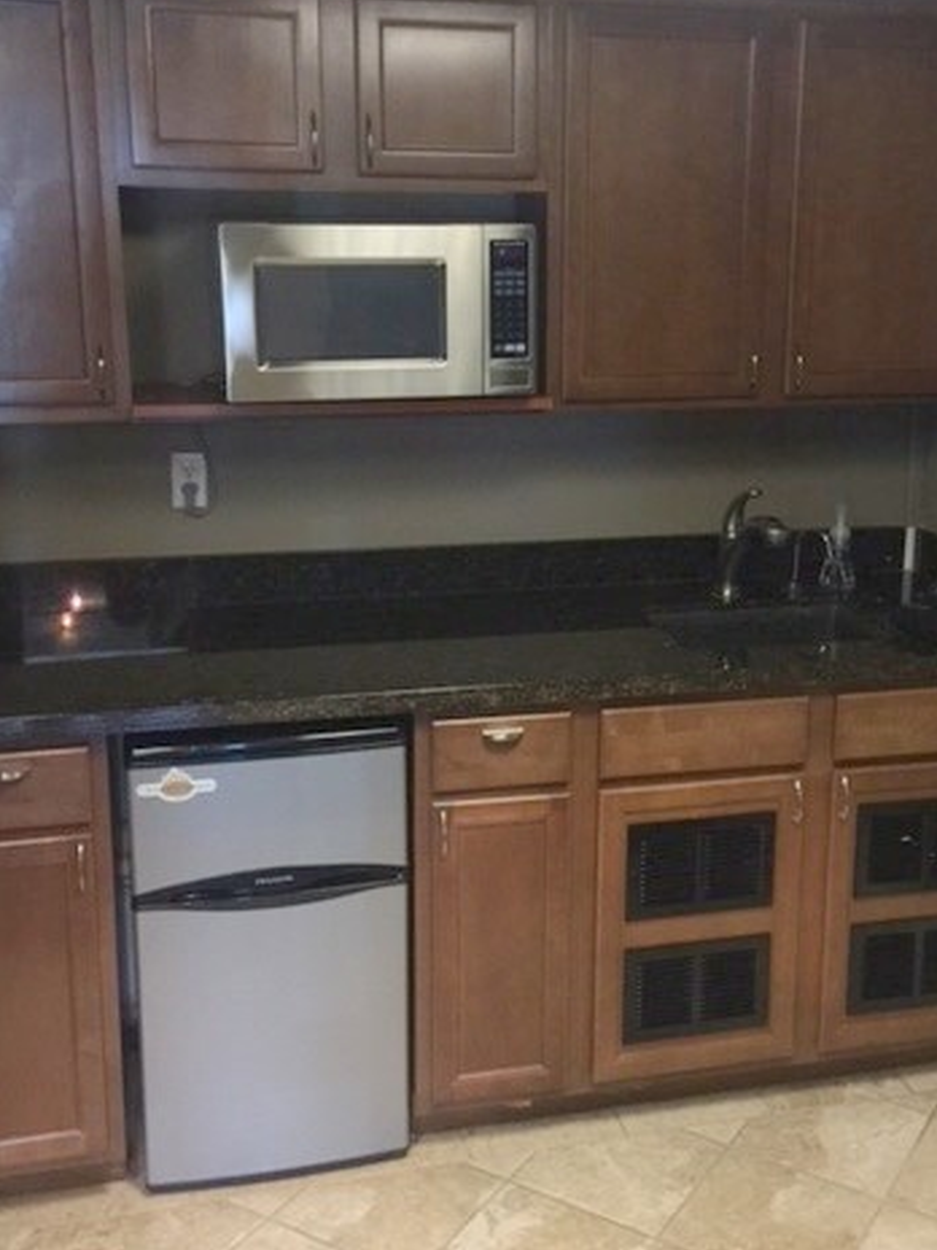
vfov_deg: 46.7
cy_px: 566
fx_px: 1444
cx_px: 555
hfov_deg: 35.9
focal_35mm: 40
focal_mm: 4.15
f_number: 2.2
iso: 100
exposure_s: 1/4
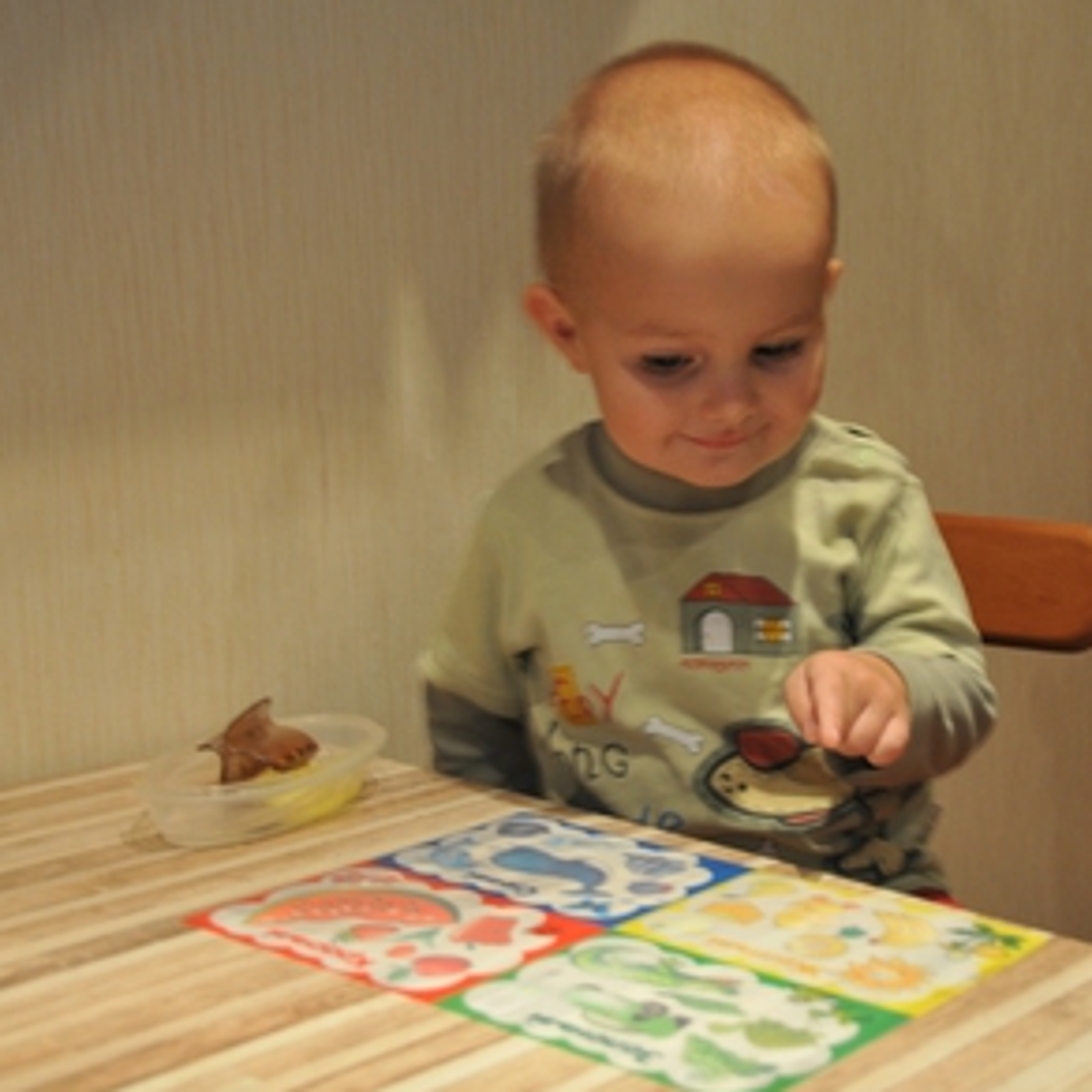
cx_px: 699
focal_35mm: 55
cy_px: 552
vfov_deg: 31.1
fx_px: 1963
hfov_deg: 30.9
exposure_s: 1/8
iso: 500
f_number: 4
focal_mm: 28
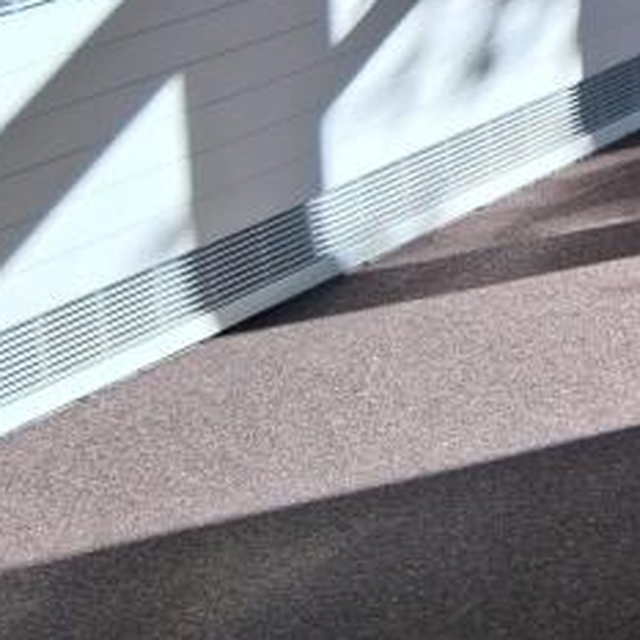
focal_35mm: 101
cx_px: 1302
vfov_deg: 15.6
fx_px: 2113
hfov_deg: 14.2
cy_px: -365
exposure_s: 1/144
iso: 25
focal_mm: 3.98
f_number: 1.8
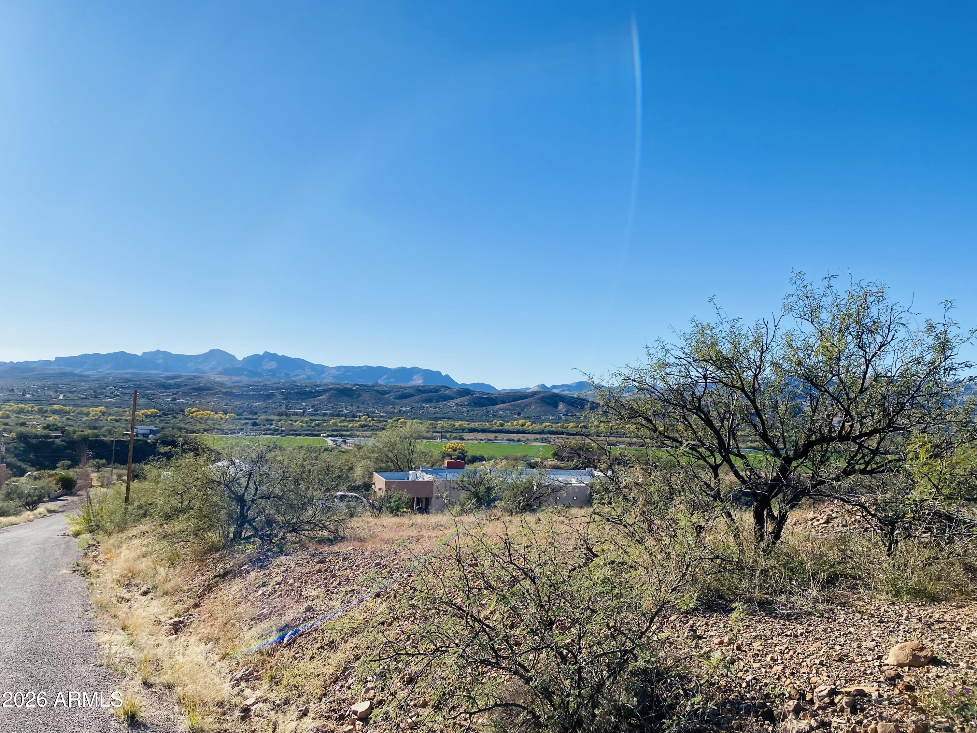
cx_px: 488
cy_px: 366
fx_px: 734
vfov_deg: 53.1
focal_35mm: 26
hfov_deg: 67.3
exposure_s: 1/3846
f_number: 1.8
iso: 32
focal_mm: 4.25
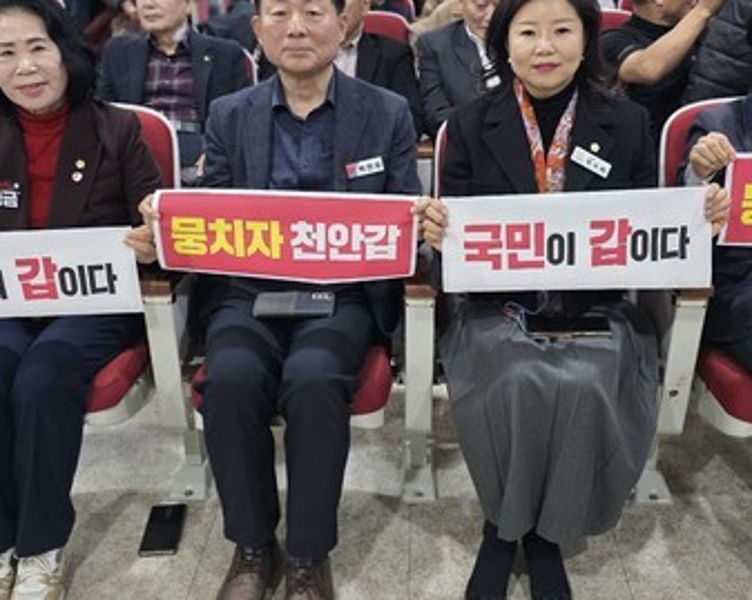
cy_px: 248
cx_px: 388
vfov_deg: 37.2
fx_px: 889
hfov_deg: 45.8
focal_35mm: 40
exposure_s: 1/120
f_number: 1.7
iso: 1000
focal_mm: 6.3
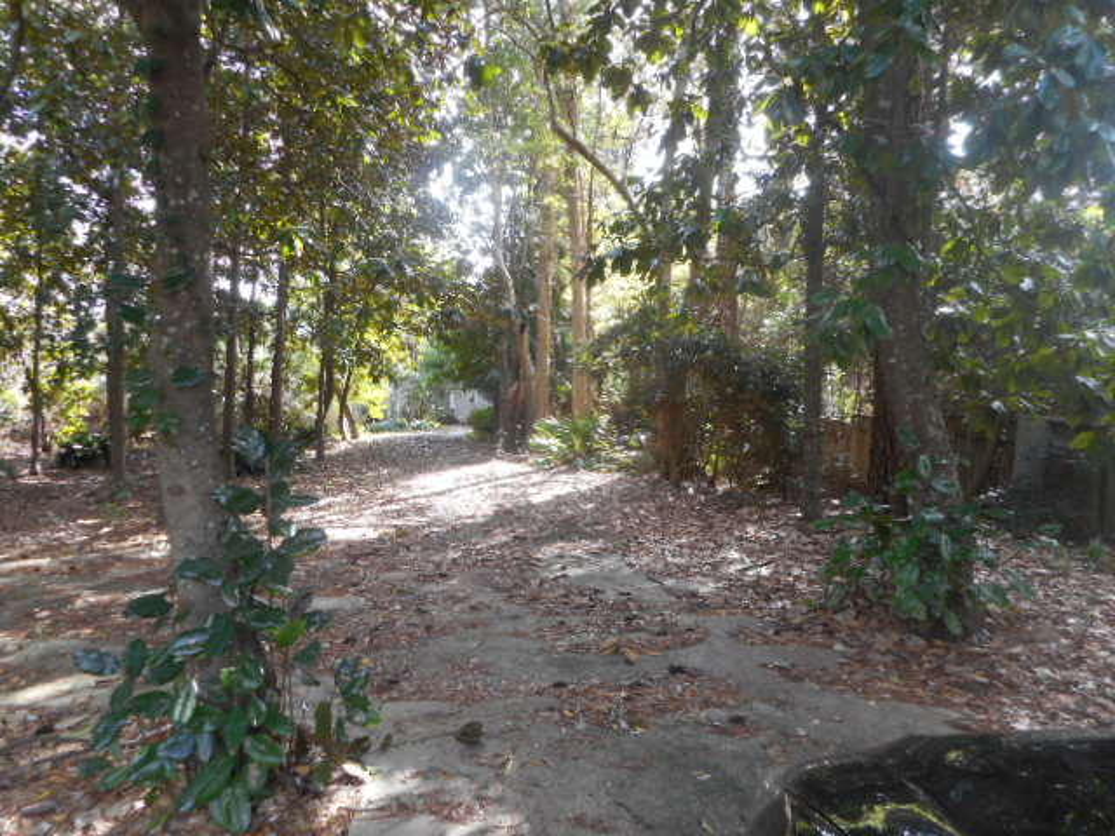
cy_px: 418
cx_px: 558
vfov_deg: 54.9
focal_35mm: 25
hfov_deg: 69.4
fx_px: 805
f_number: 3.7
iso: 80
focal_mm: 4.5
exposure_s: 1/40
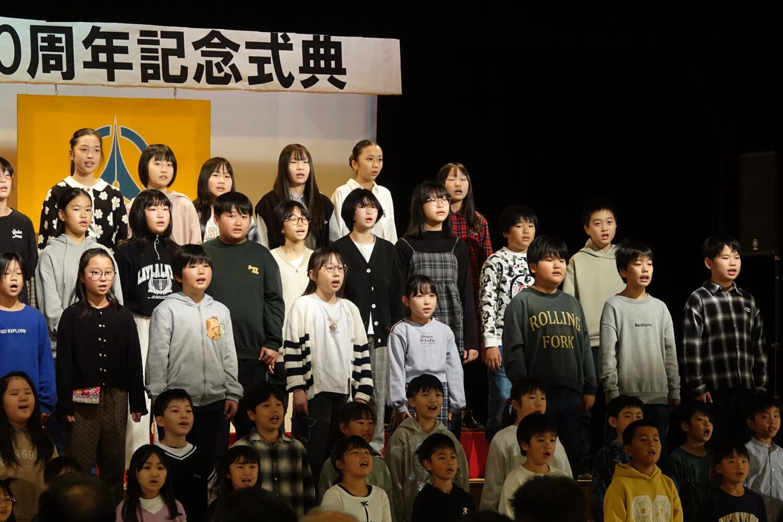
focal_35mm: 179
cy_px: 297
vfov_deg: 7.7
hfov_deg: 11.5
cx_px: 341
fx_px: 3893
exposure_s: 1/100
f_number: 4
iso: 800
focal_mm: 54.57
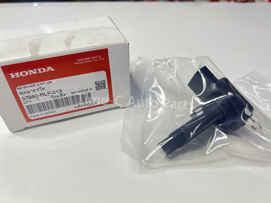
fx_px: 204
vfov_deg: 53.1
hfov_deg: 67.3
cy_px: 102
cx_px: 136
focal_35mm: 26
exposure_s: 1/100
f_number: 1.5
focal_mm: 5.7
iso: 100
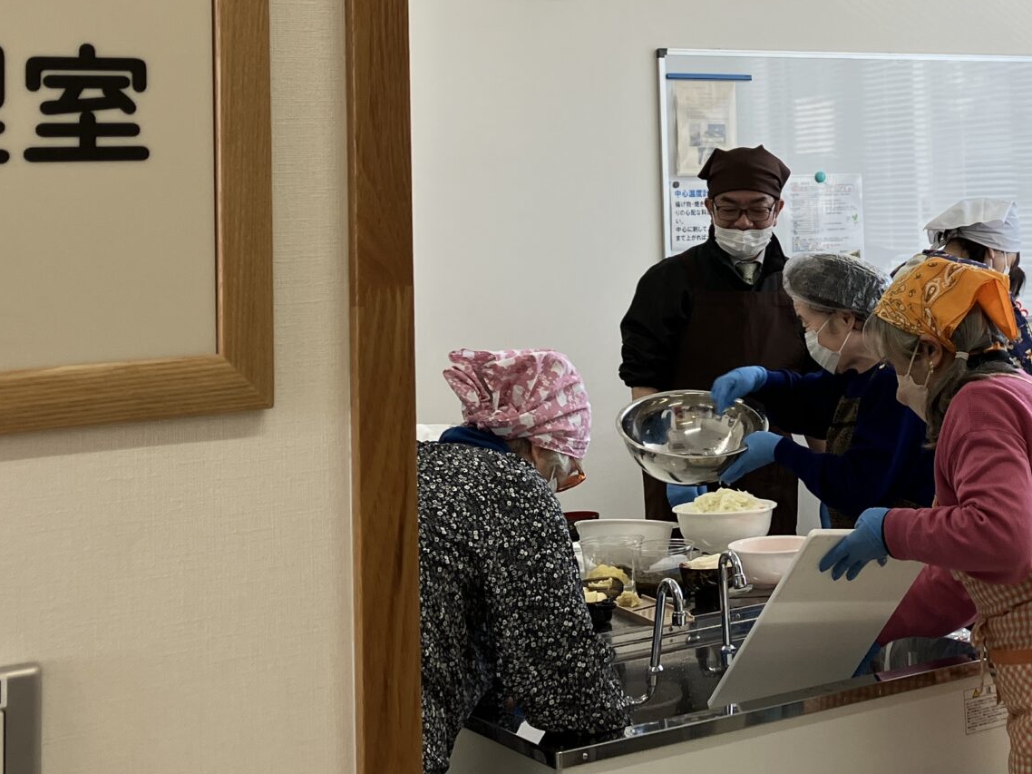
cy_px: 76
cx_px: 881
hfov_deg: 29.7
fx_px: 1878
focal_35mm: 63
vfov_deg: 22.7
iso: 25
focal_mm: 3.99
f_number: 1.8
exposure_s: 1/114
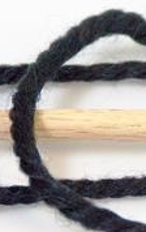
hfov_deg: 4.8
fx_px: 1749
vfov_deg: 7.6
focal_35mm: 276
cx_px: 123
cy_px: 123
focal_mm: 23.76
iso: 200
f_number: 3
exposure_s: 1/22.1
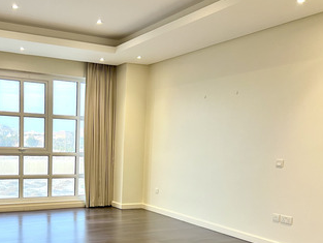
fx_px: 355
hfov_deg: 47.7
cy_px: 175
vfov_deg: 37.0
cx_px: 94
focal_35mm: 38
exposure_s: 1/50
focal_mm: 5.7
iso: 160
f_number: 1.5
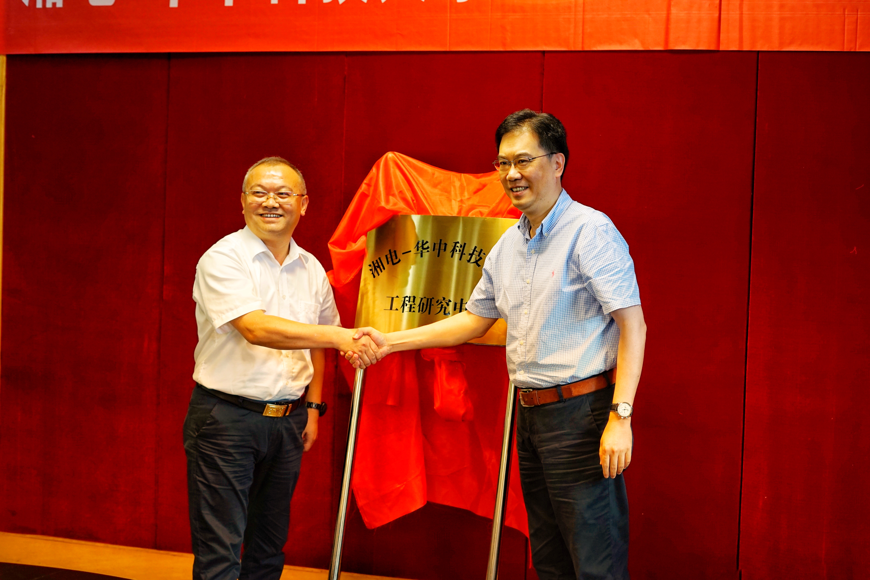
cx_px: 435
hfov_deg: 39.6
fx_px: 1208
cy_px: 290
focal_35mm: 50
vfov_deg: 27.0
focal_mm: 50
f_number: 4.5
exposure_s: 1/80
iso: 640
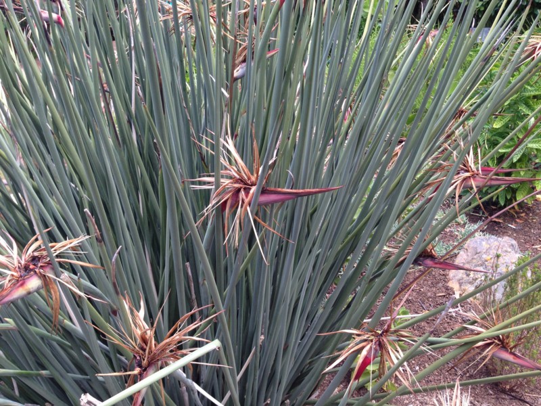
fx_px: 516
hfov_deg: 55.4
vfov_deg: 42.9
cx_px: 270
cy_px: 203
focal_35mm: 33
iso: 64
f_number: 2.4
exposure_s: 1/120
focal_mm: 4.12
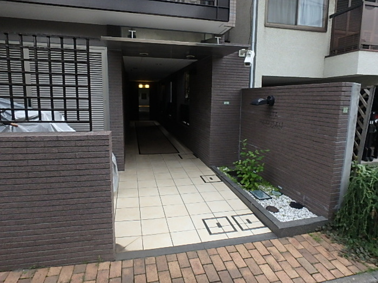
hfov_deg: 79.0
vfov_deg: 63.4
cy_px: 142
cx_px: 189
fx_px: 229
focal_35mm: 21
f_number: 3.5
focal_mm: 3.7
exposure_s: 1/250
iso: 400
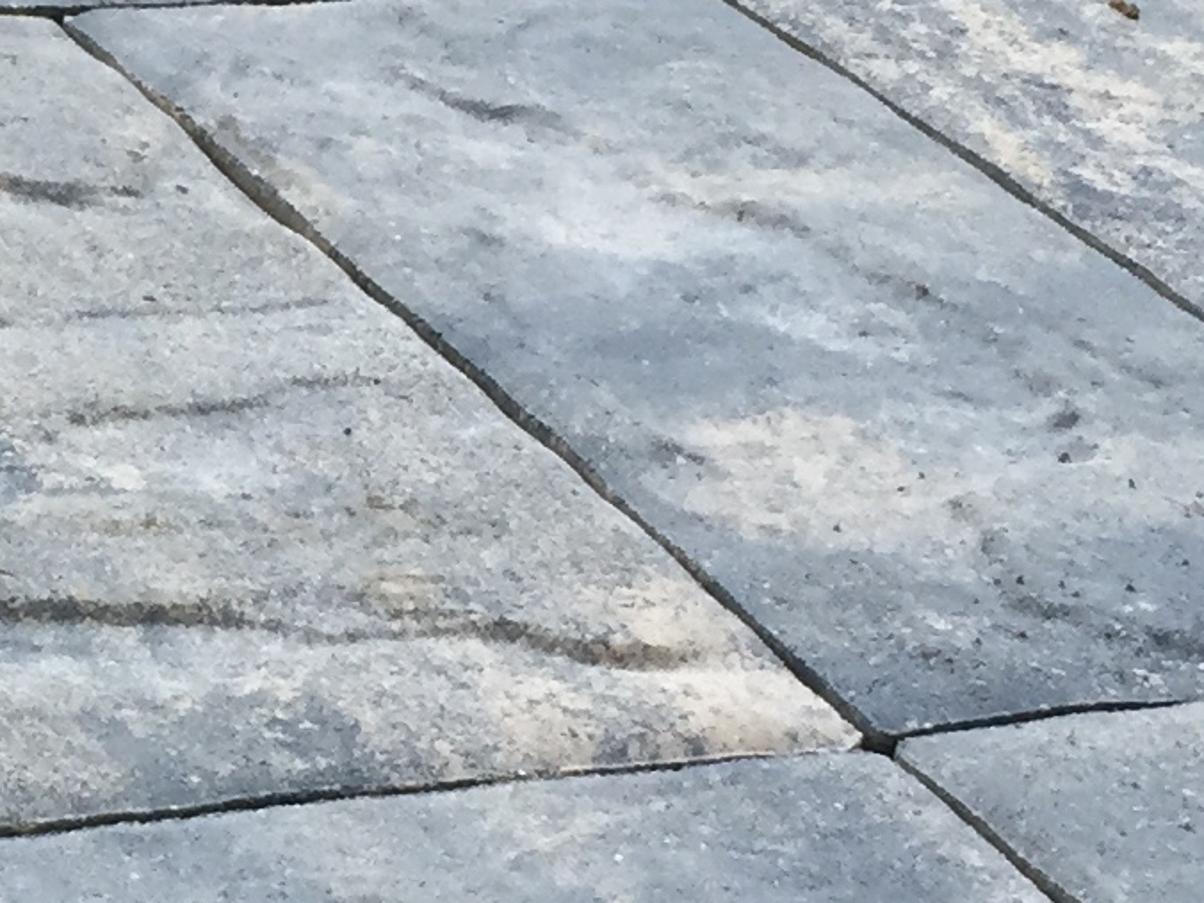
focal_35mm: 140
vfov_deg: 10.6
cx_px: 12
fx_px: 4869
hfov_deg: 13.9
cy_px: 643
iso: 40
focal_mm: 4.15
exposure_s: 1/40
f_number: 2.2
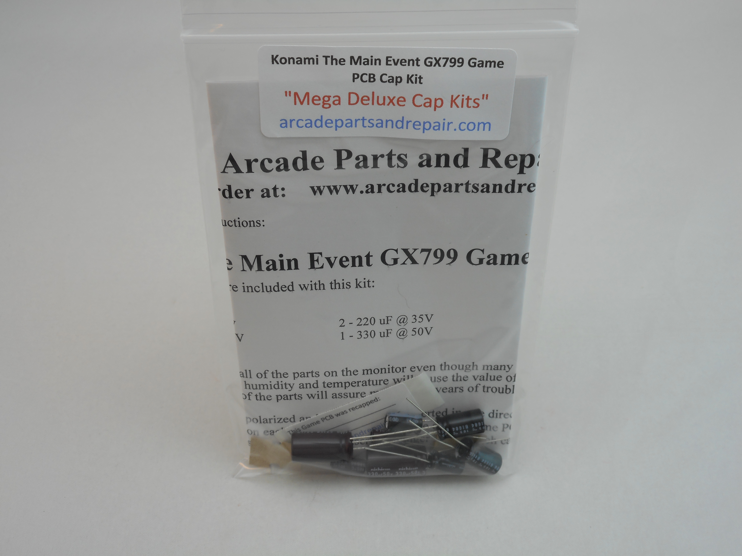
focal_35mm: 44
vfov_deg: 32.9
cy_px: 278
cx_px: 371
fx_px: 943
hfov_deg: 42.9
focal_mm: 7.9
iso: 80
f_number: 4.7
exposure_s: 1/40
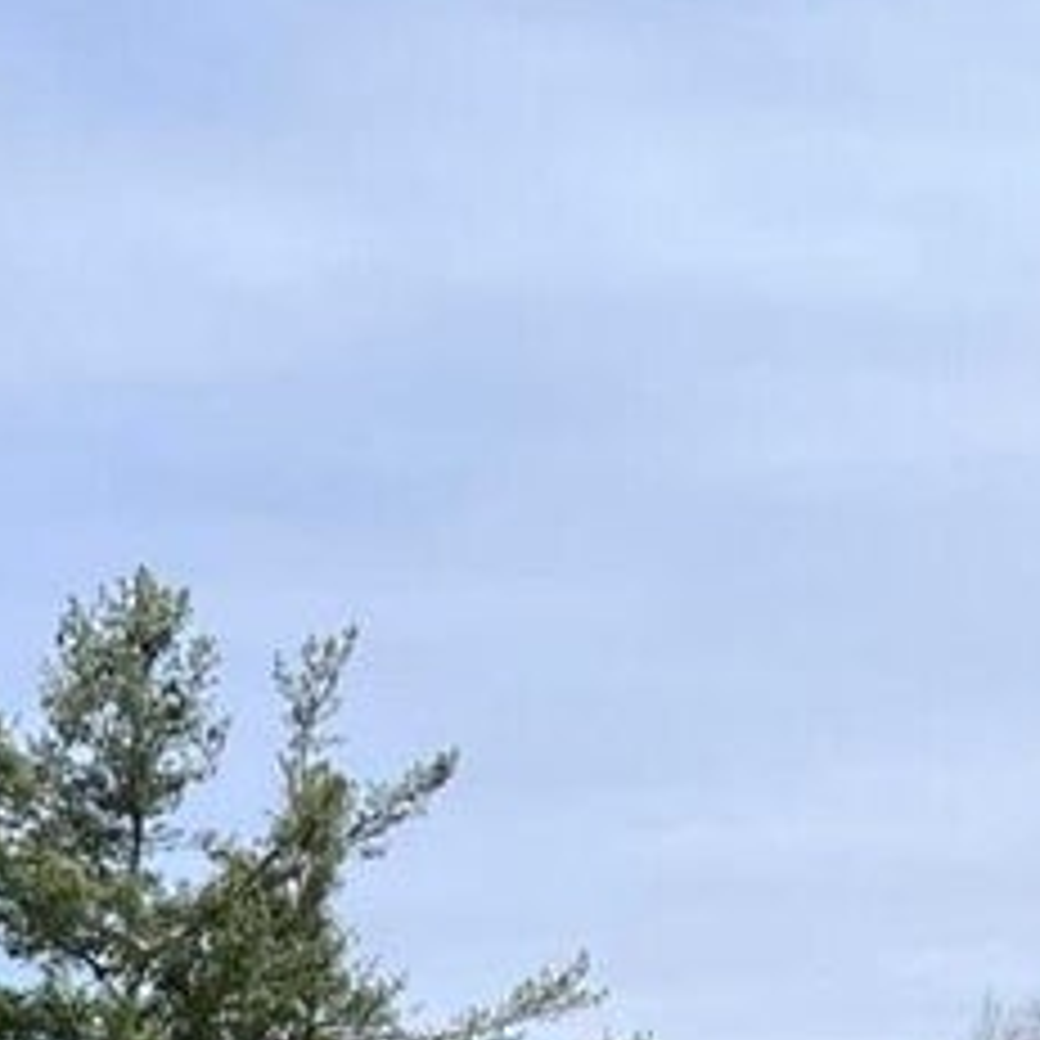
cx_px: 50
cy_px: 2400
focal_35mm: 159
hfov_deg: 10.9
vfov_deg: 9.8
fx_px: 5405
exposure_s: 1/5076
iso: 50
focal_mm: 5.7
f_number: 1.5
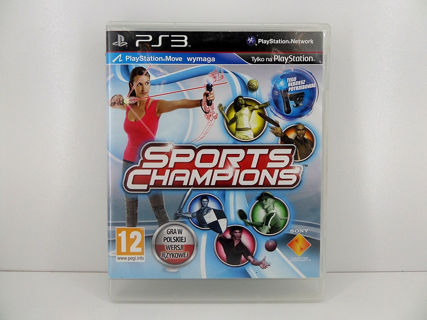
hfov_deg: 71.6
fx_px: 296
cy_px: 160
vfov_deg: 56.8
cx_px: 214
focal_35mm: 24
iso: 80
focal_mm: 4.3
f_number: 3.1
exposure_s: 1/250
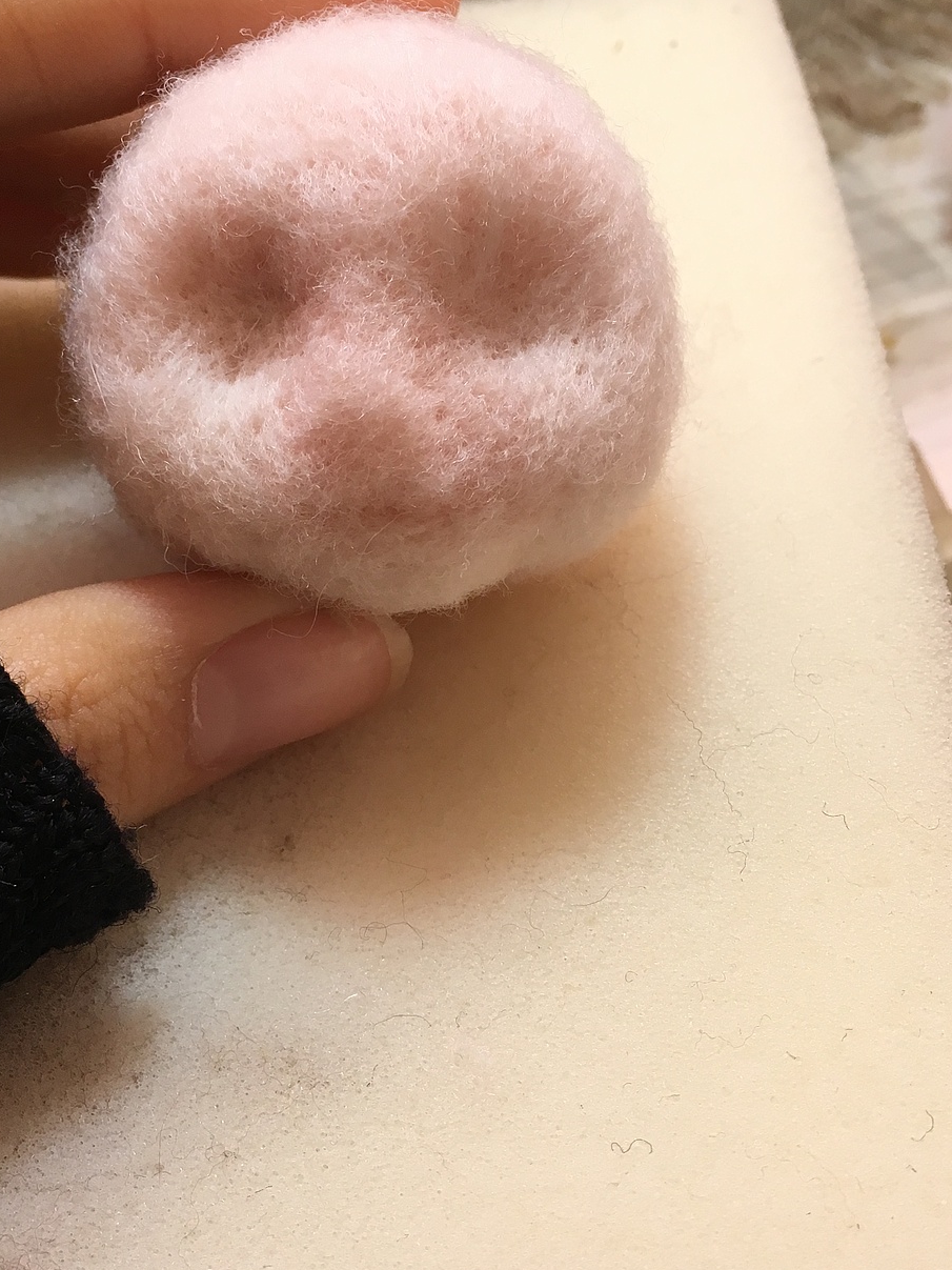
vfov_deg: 45.7
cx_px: 363
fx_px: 1504
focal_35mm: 41
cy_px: 565
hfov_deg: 35.0
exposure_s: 1/33
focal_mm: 4.15
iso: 32
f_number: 2.2
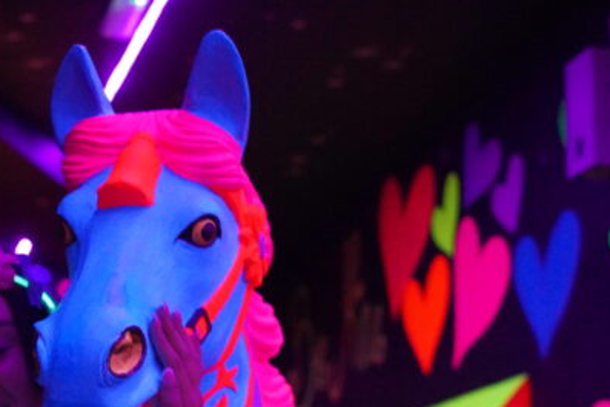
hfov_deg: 22.6
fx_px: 1509
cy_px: 389
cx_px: 126
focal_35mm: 89
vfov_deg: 15.2
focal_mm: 46
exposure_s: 1/40
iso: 12800
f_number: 3.5
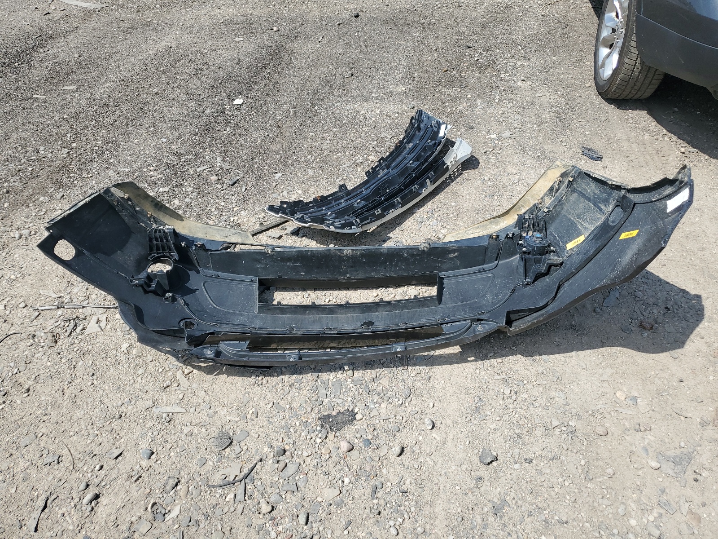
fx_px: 539
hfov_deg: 67.3
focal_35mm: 26
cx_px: 359
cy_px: 270
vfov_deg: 53.1
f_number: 1.5
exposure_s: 1/3333
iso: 50
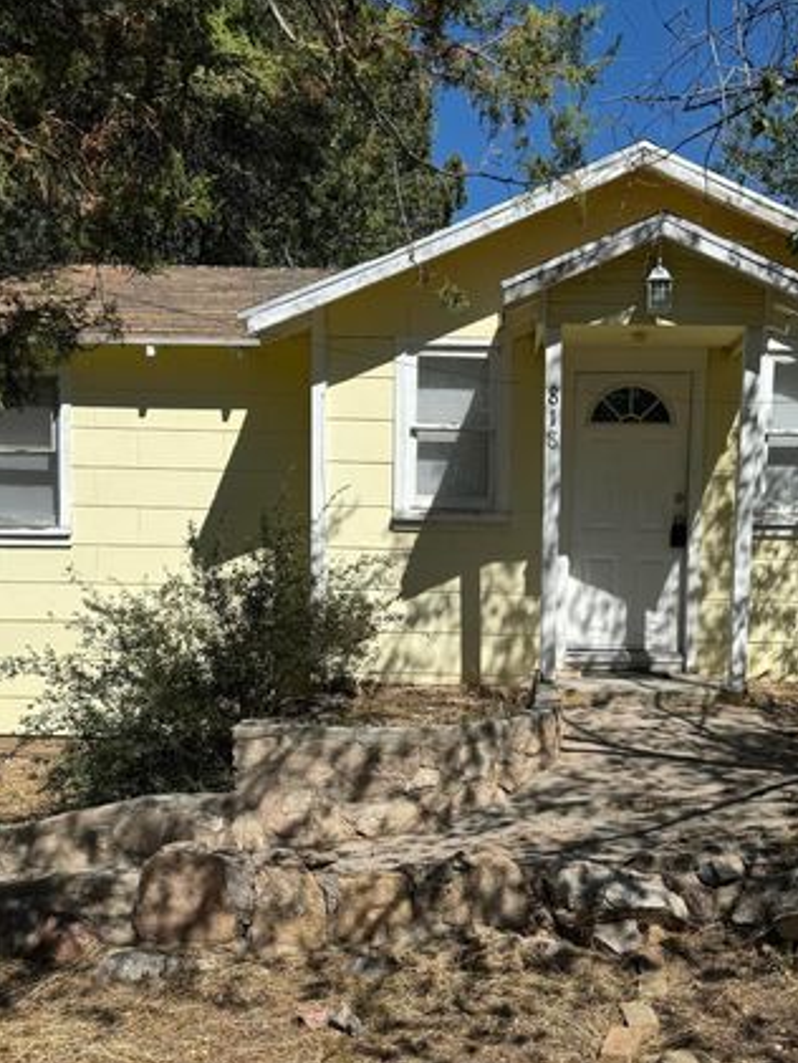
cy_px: 625
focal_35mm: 38
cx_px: 485
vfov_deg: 48.7
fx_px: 1167
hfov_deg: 37.6
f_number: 1.78
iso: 80
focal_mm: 6.76
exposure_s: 1/5814
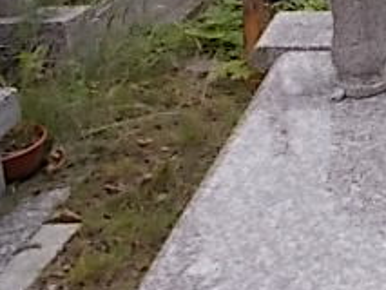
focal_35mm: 78
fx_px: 870
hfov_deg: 22.1
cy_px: -49
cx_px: 520
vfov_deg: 18.1
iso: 80
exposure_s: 1/400
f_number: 3.2
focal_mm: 4.6
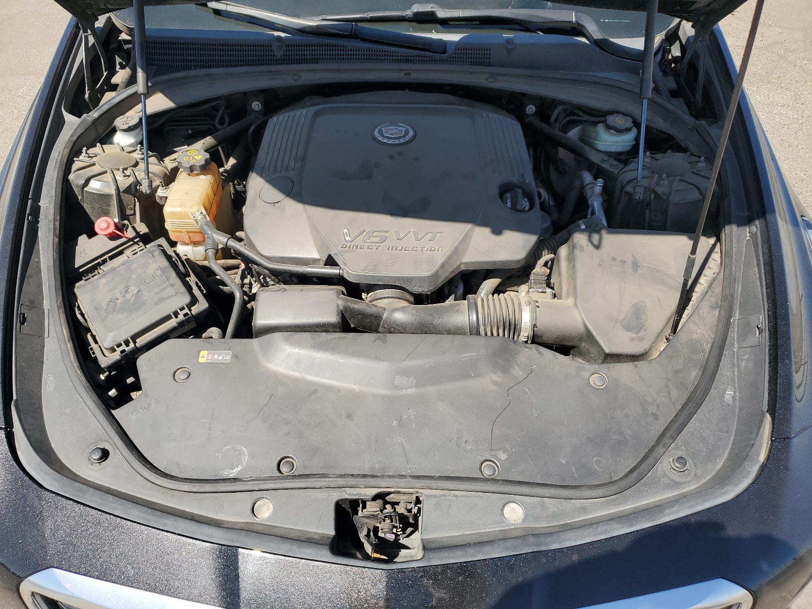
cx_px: 406
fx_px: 610
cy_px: 304
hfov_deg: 67.3
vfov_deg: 53.1
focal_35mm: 26
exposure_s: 1/1667
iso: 50
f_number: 1.5
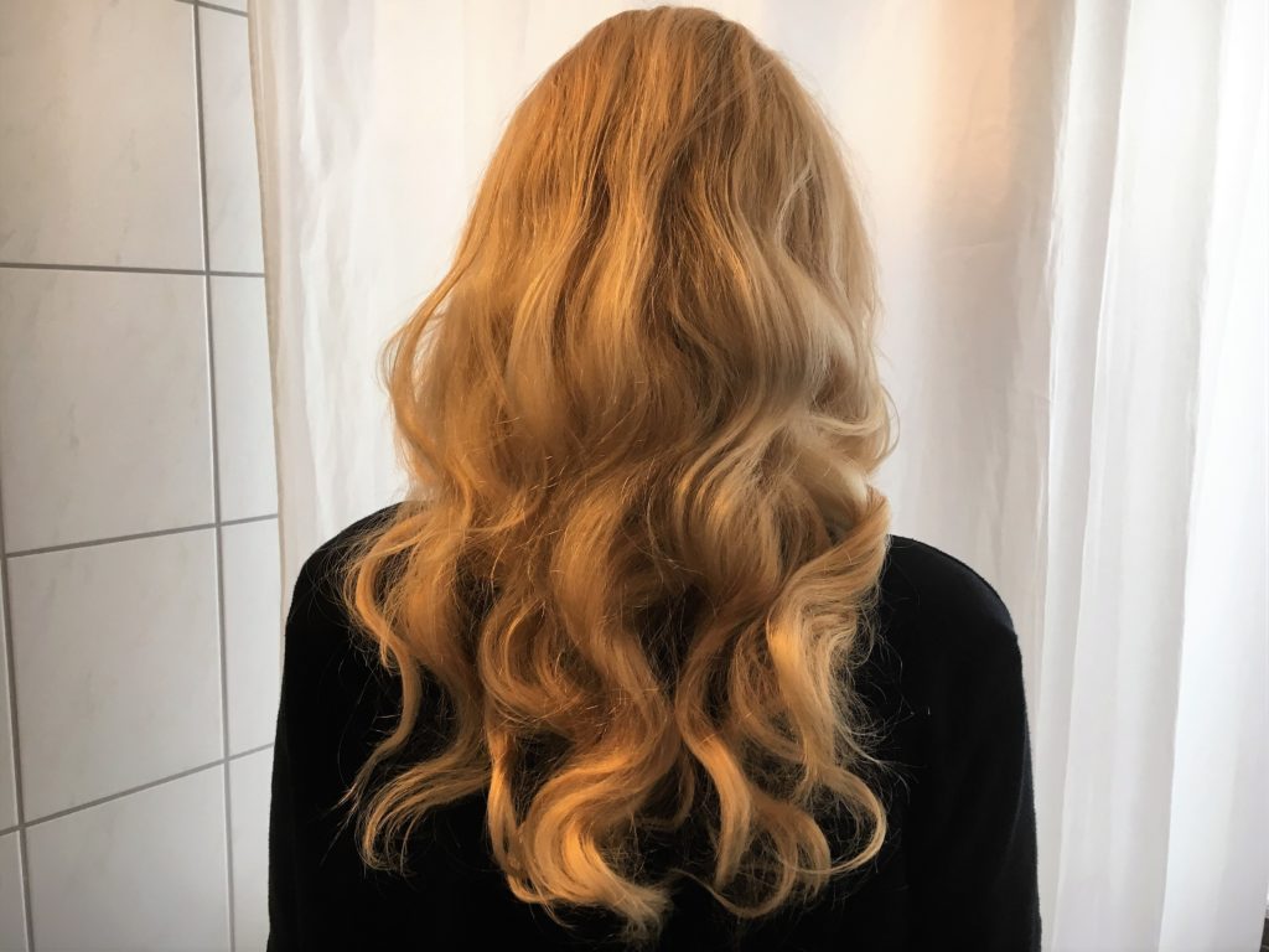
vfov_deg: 48.2
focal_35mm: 29
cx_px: 634
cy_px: 476
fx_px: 1063
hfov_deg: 61.7
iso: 64
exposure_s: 1/33
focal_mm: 4.15
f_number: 2.2
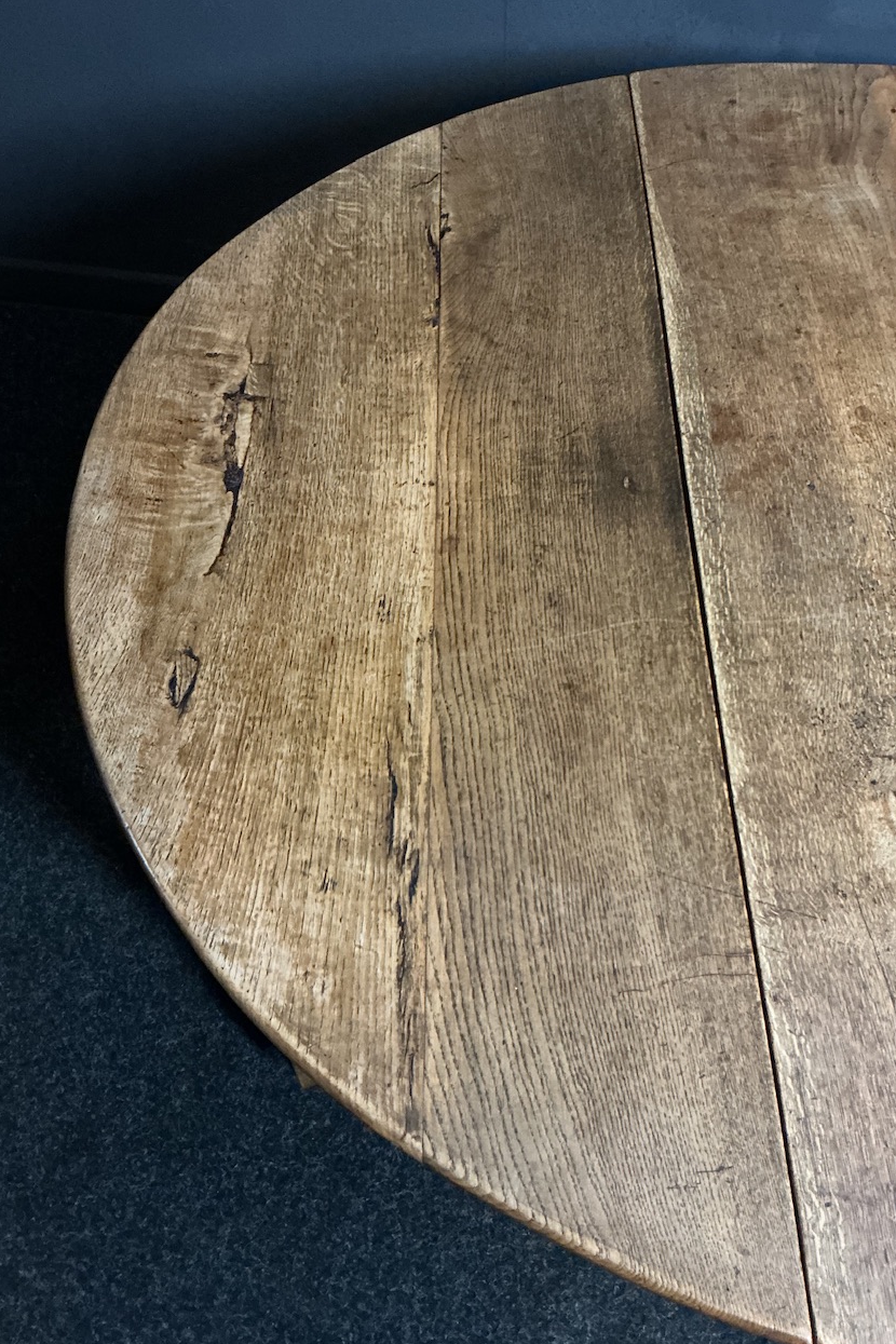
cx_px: 497
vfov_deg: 60.3
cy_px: 680
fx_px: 1157
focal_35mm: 31
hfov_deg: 42.3
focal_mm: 3
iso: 500
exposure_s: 1/25
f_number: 1.8
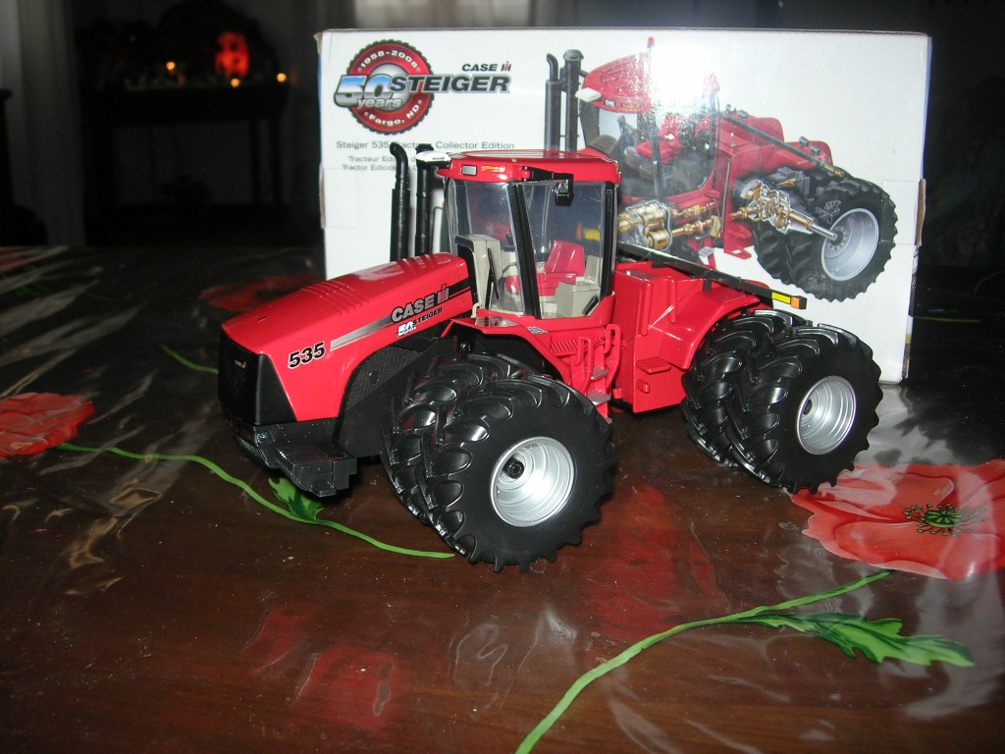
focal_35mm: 38
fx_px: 1103
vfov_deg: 37.7
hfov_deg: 49.0
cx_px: 502
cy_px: 377
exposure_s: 1/60.1
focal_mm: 7.8
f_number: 2.8
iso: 64
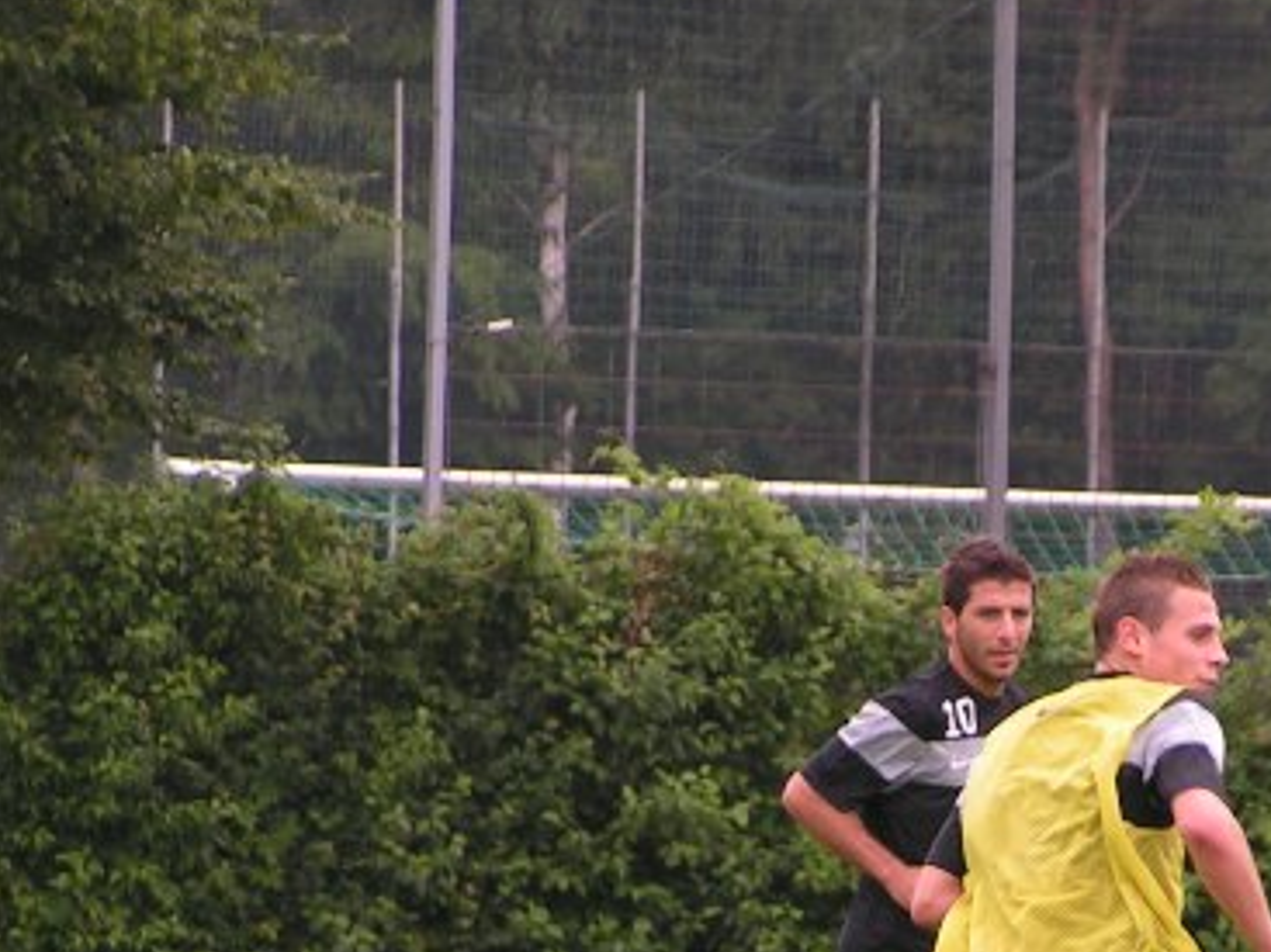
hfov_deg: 3.7
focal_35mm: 538
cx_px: 1025
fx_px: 19747
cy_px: 994
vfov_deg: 2.8
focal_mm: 37.8
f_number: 3.5
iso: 50
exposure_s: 1/250
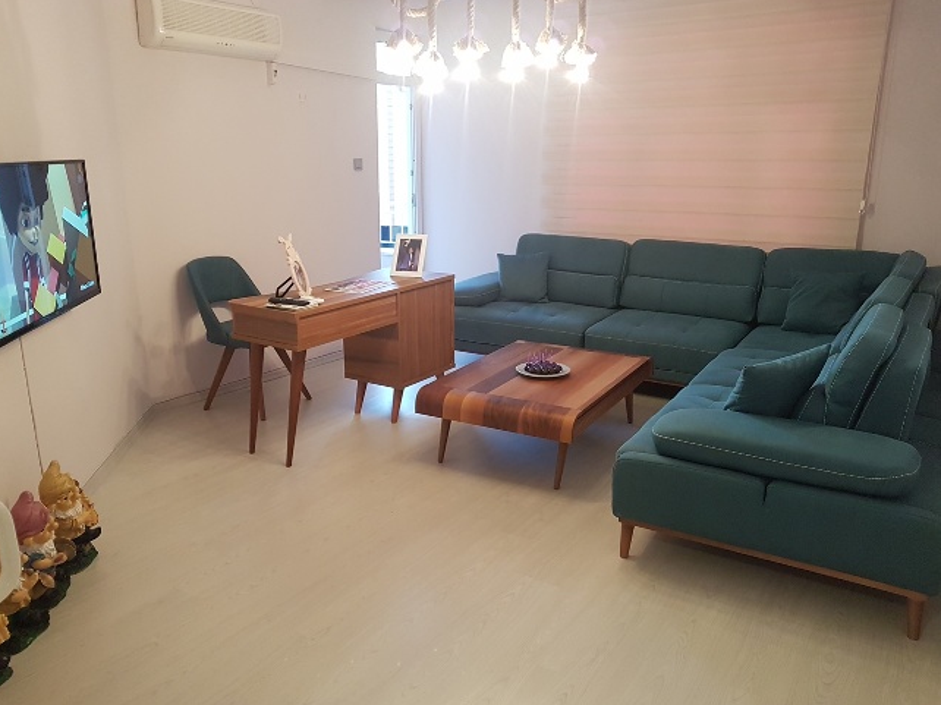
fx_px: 734
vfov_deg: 51.3
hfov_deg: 65.3
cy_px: 358
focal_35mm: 27
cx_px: 457
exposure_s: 1/25
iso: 160
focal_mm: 4.2
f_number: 1.7
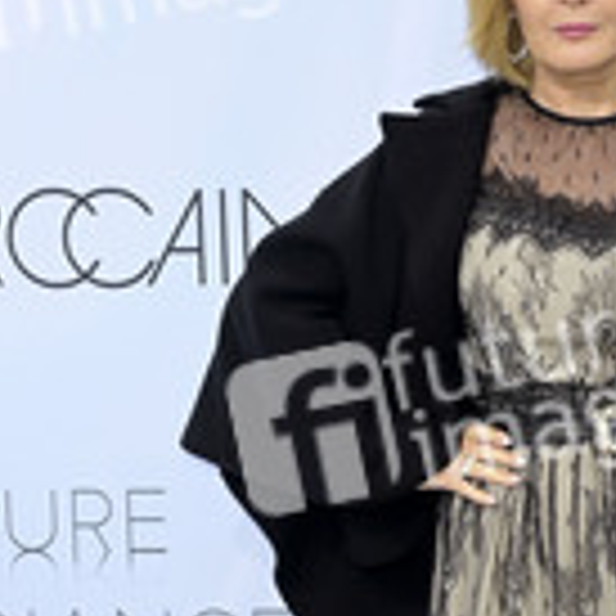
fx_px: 2597
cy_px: 634
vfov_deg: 13.3
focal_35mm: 129
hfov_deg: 13.4
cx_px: 589
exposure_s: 1/200
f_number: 6.3
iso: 250
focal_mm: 52
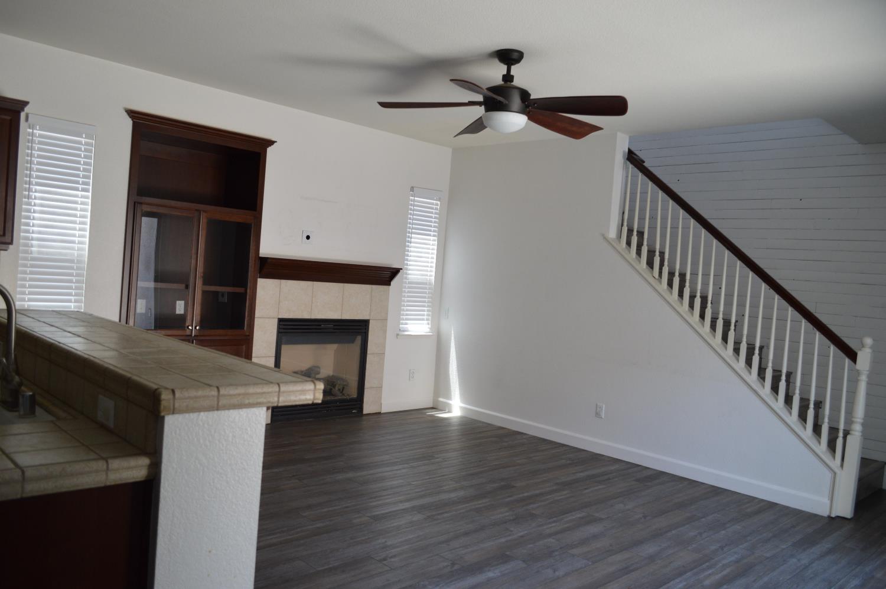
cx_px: 443
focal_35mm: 27
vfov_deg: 47.8
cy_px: 294
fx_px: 664
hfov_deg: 67.4
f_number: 3.5
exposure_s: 1/50
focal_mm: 18
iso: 400
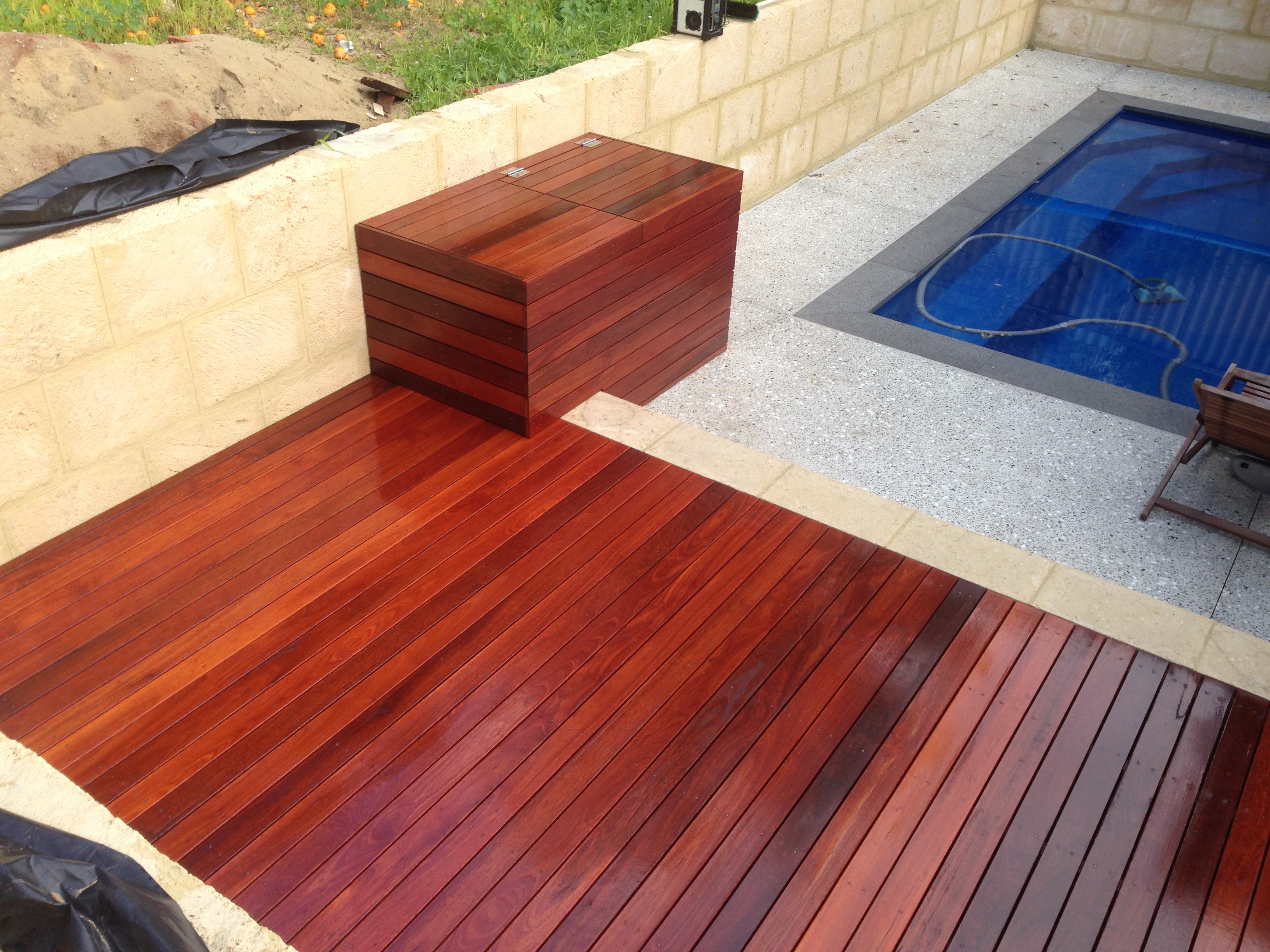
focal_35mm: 33
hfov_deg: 55.4
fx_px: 1211
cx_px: 635
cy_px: 476
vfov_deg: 42.9
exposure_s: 1/215
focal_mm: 4.12
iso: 50
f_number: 2.4
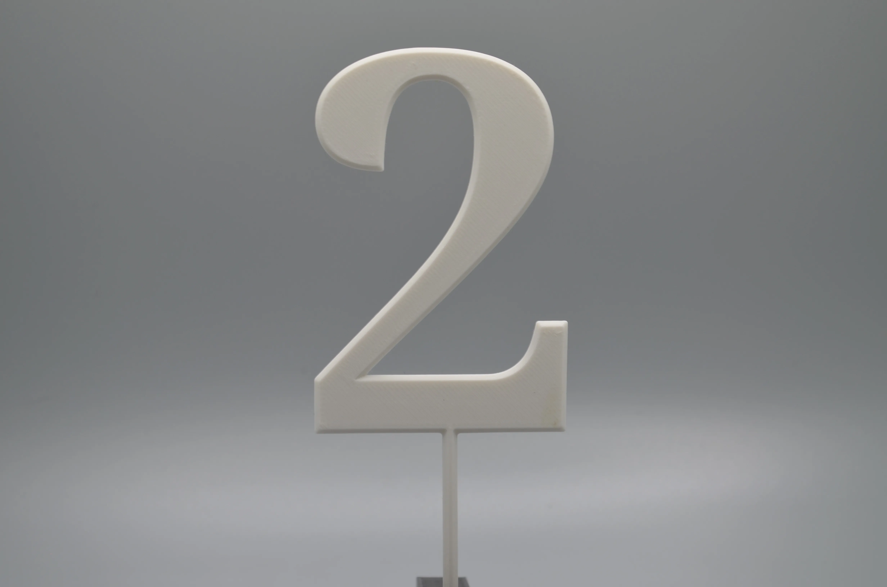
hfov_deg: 24.7
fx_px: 2028
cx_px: 444
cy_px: 294
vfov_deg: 16.5
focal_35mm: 82
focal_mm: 55
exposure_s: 1/200
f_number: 7.1
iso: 200
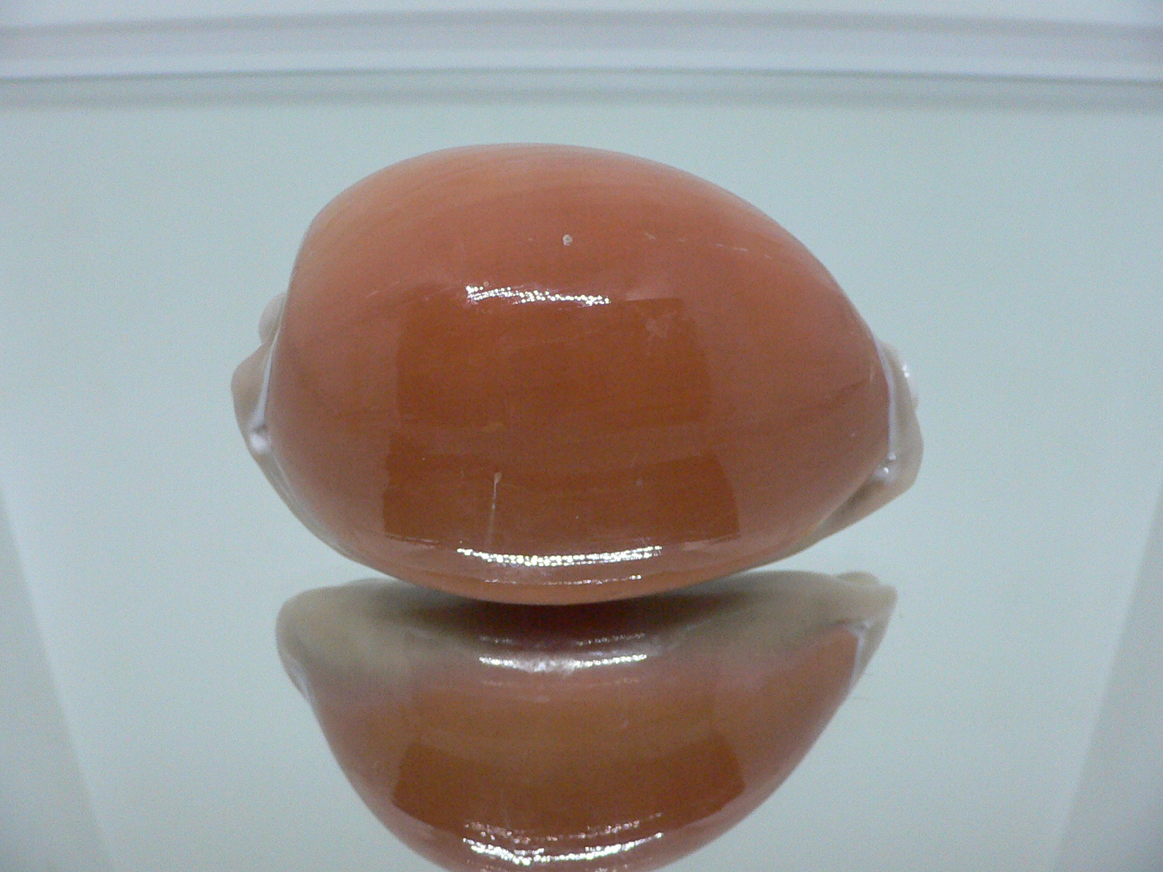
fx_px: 1243
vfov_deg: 38.7
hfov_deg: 50.1
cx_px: 560
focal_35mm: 37
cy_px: 418
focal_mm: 4.6
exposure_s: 1/50
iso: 200
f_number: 2.8
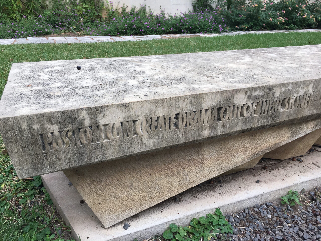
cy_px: 120
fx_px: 269
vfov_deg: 48.2
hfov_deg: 61.7
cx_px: 160
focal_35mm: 29
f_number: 2.2
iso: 25
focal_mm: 4.15
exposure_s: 1/184
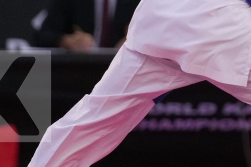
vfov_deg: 1.4
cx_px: 346
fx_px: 7027
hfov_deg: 2.0
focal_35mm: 1008
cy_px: -82
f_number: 2.8
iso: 2000
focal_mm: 186
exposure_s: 1/1000
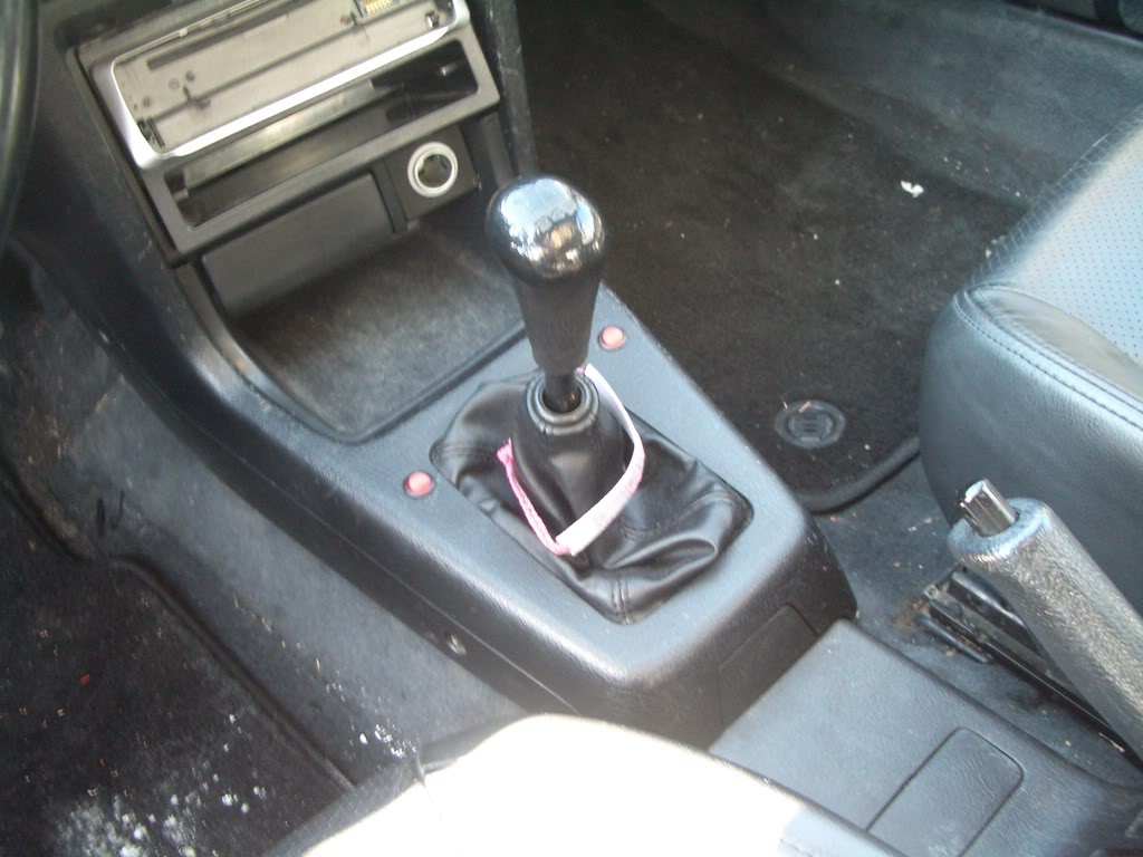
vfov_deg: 40.7
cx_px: 572
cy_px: 428
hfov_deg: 52.6
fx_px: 1156
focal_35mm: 35
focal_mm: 5.8
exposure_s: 1/20
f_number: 2.6
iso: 200
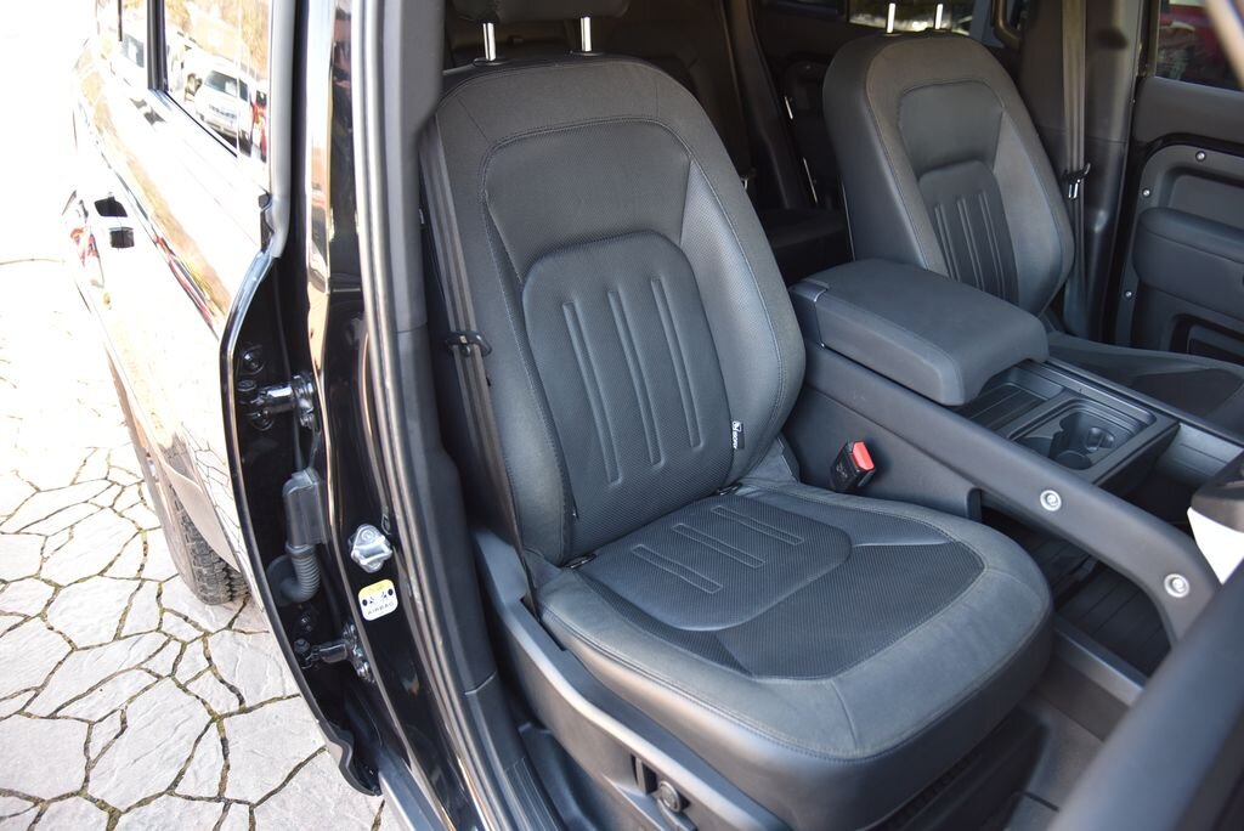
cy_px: 416
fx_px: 830
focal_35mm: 24
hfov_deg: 73.7
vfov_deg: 53.2
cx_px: 622
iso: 500
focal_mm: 24
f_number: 4
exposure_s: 1/50
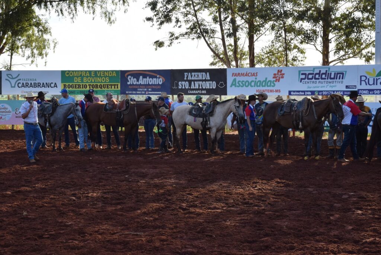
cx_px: 190
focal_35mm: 60
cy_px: 128
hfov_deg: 33.4
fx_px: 635
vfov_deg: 22.7
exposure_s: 1/400
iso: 400
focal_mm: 40
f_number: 10
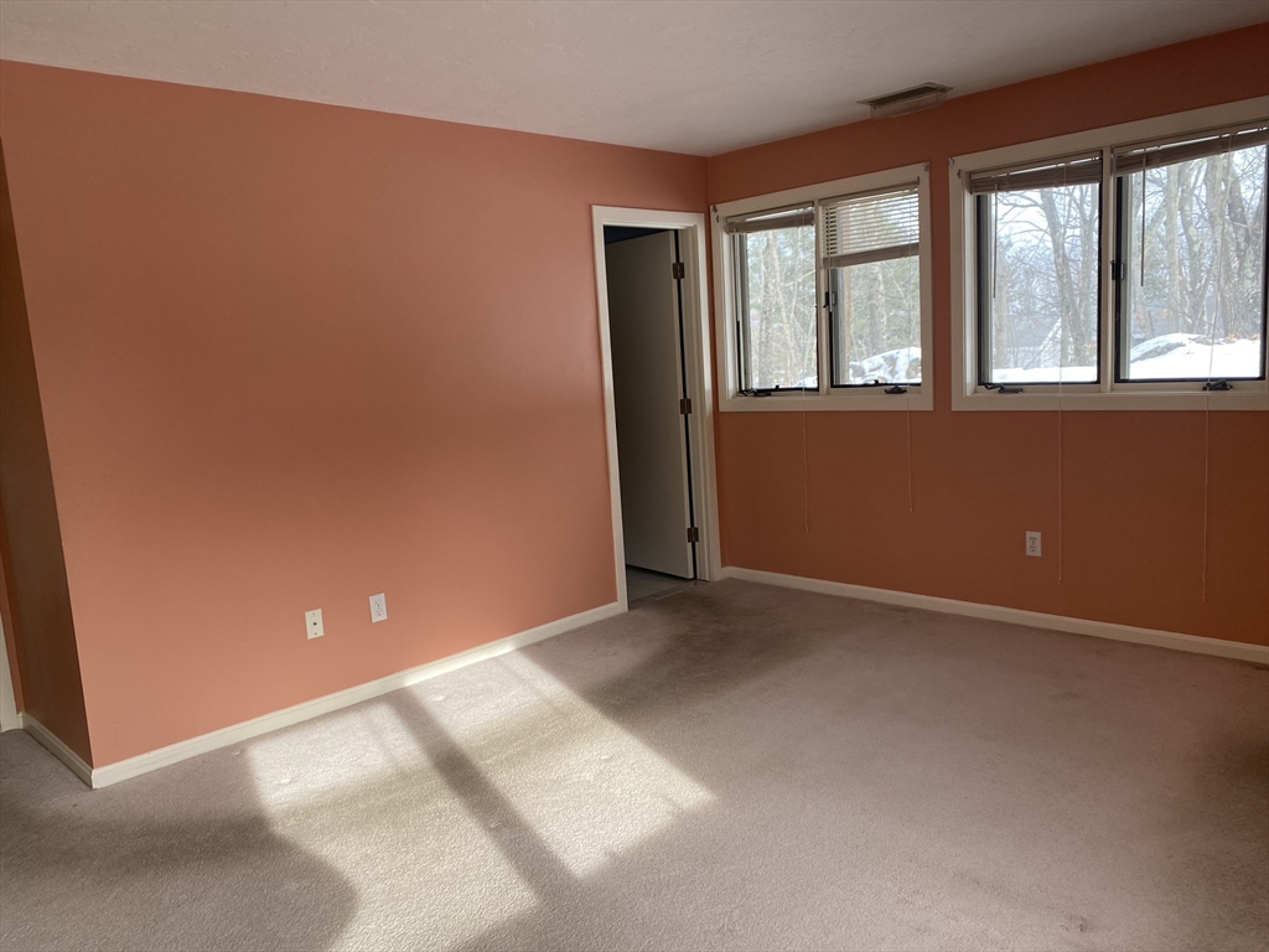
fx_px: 953
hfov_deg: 67.3
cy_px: 476
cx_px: 634
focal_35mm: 26
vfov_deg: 53.1
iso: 64
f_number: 1.8
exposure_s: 1/122
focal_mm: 4.25
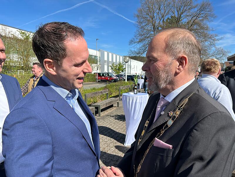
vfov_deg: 53.1
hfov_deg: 67.3
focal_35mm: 26
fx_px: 177
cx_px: 118
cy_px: 88
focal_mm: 5.7
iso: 50
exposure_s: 1/3356
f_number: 1.5
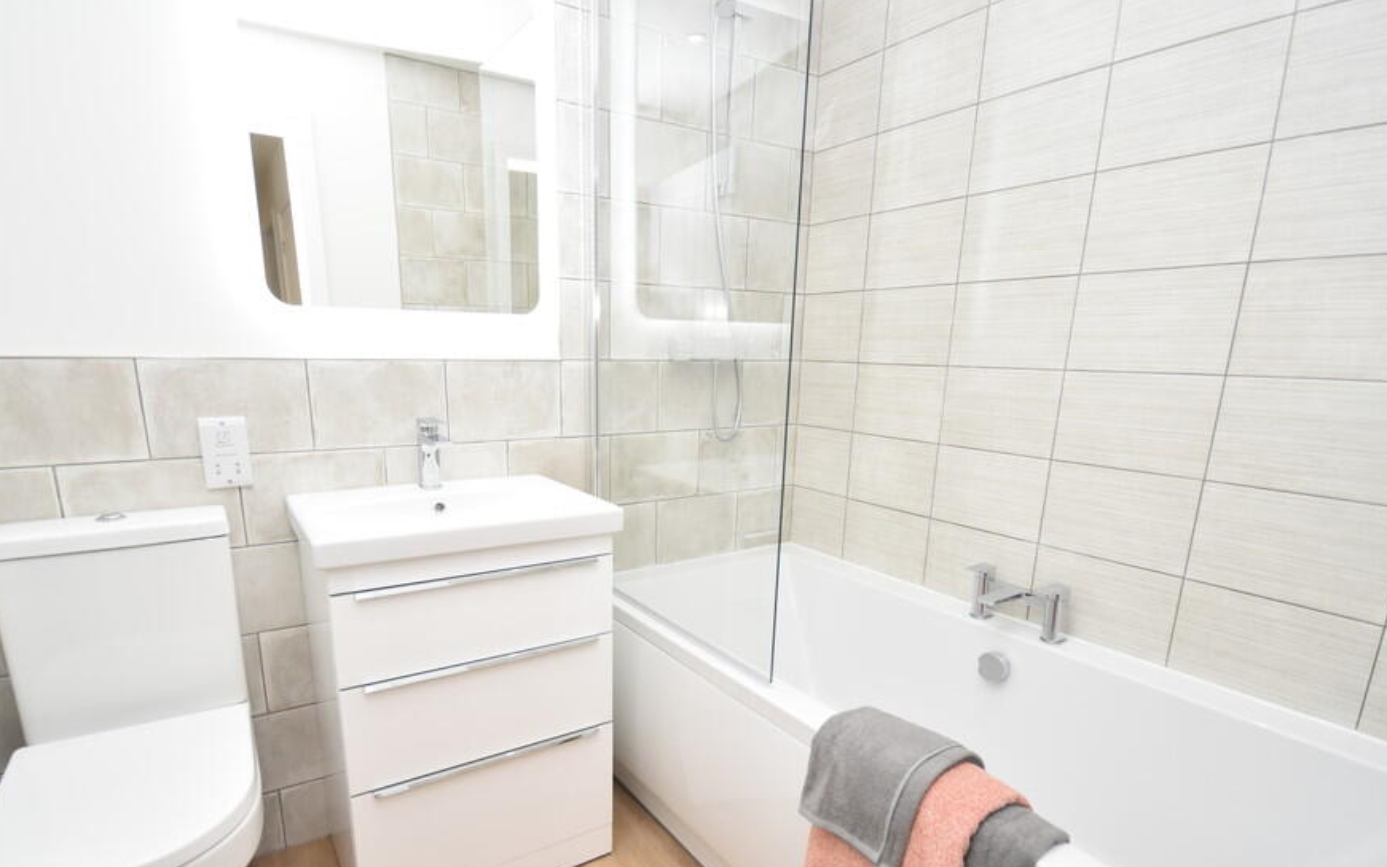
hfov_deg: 91.0
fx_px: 680
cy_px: 527
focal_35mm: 18
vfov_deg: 64.3
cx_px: 655
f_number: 5
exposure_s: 1/200
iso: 800
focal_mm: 10
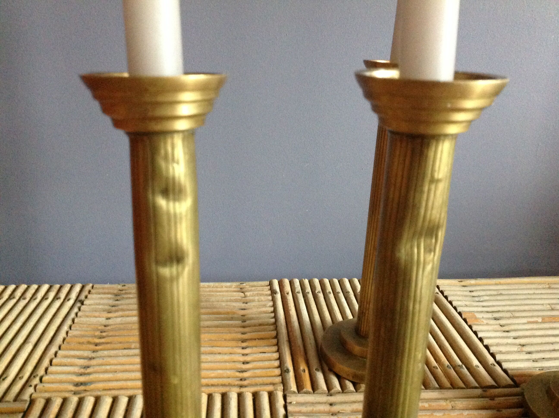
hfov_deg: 52.7
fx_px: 564
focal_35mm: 35
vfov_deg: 40.6
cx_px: 280
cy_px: 209
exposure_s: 1/15
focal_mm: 4.28
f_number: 2.4
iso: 500
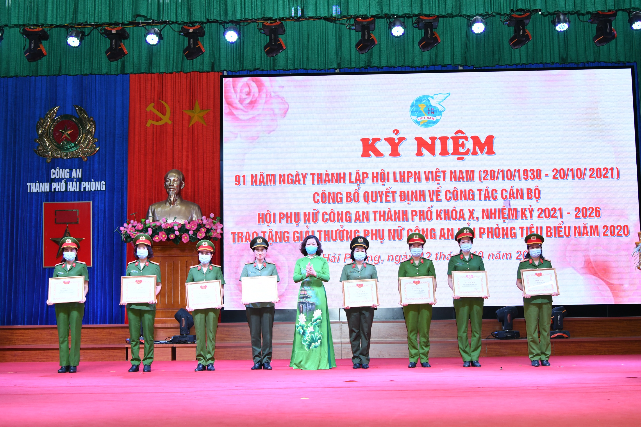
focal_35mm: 51
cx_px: 320
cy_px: 214
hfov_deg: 38.9
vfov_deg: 26.5
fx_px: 908
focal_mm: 34
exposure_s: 1/200
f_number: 3.5
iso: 640
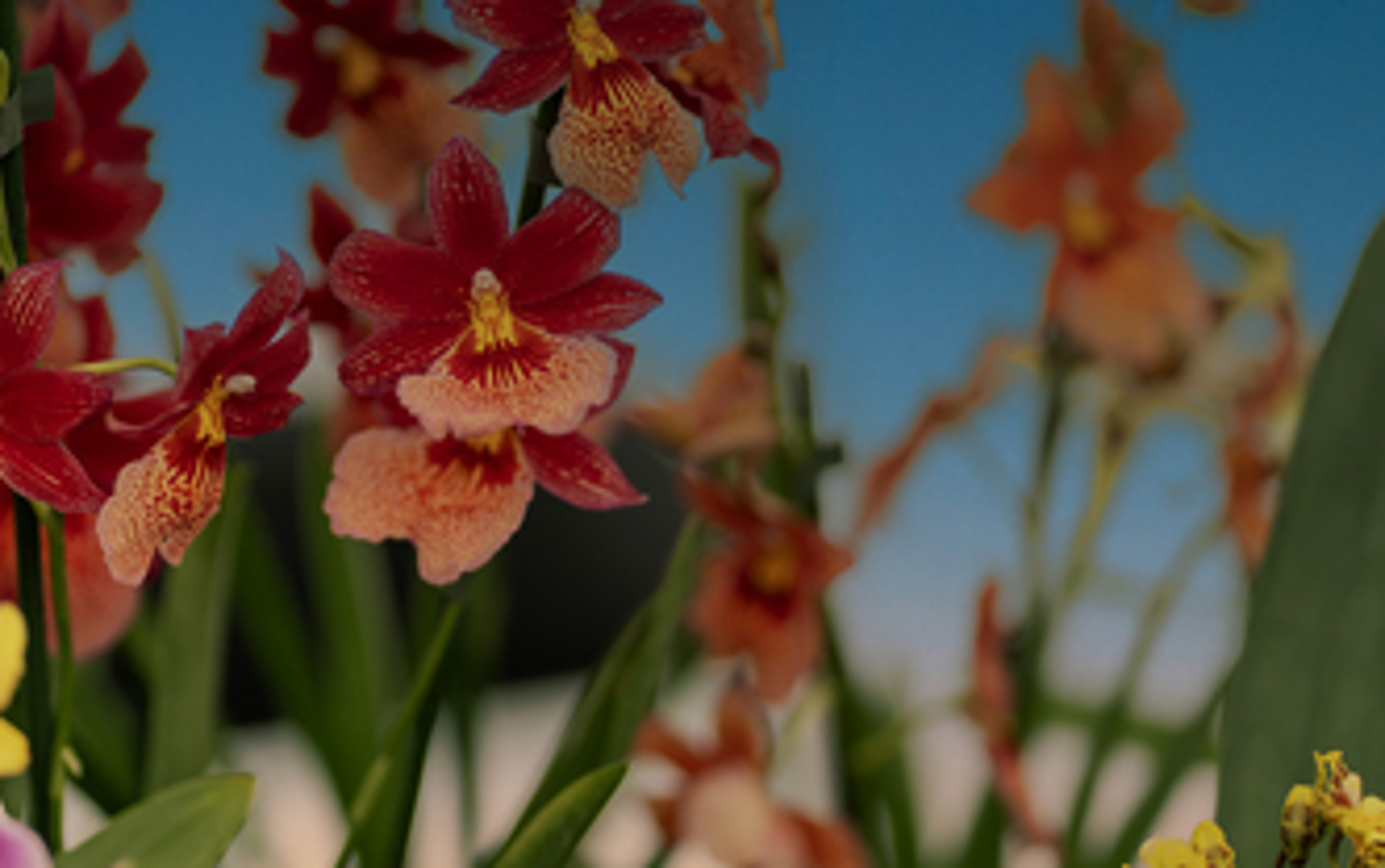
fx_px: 4533
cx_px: 501
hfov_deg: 17.3
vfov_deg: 10.9
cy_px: 378
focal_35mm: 120
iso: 200
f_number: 1.8
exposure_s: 1/640
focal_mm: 85
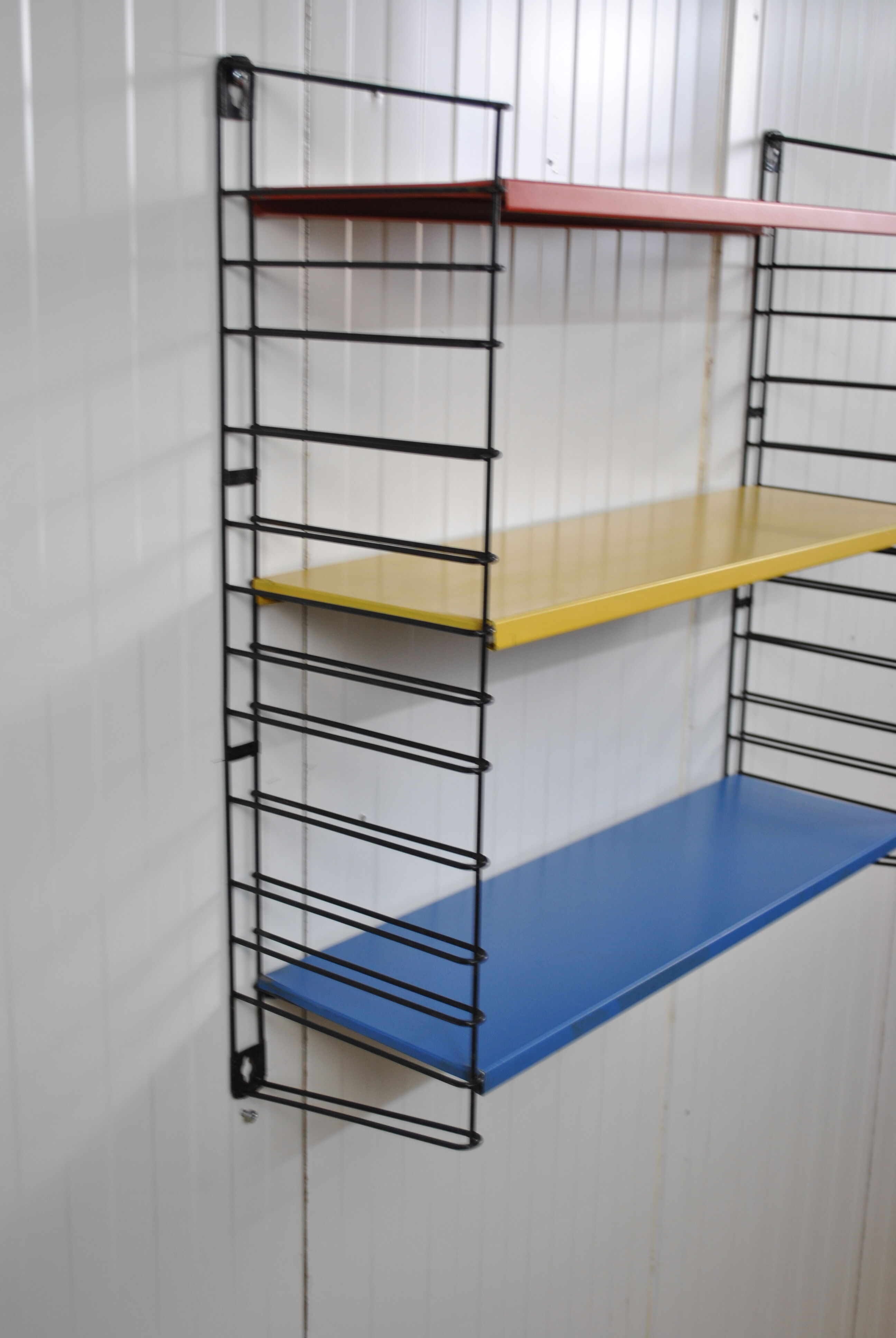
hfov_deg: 29.9
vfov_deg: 43.6
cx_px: 448
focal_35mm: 45
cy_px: 669
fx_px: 1675
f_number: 4.5
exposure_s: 1/20
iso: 200
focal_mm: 30
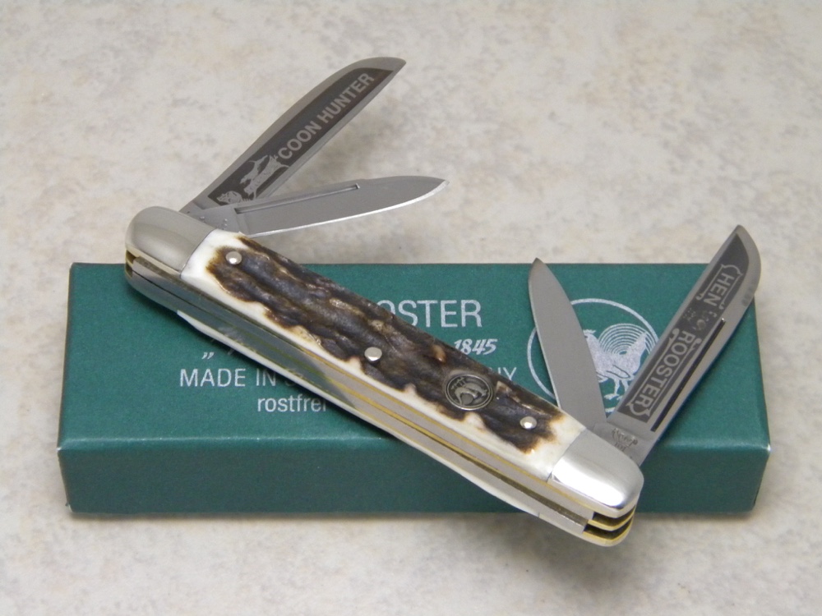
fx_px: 2493
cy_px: 308
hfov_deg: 18.7
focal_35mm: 105
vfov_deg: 14.1
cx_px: 411
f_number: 4.7
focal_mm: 19
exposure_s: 1/17.1
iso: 400
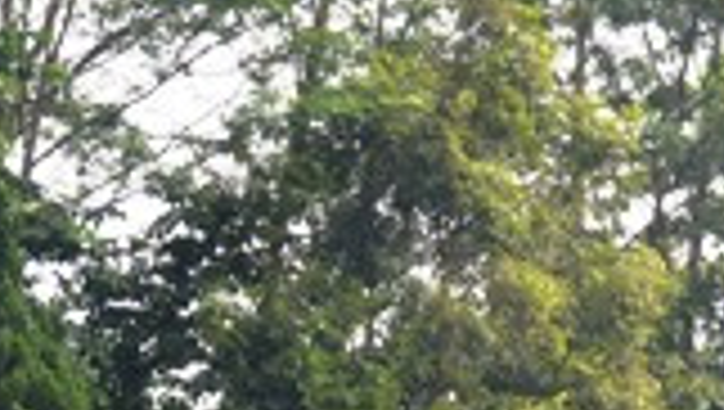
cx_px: 432
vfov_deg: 7.3
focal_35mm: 162
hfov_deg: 13.3
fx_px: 3114
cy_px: 685
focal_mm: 26
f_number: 5.6
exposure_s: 1/100
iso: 100
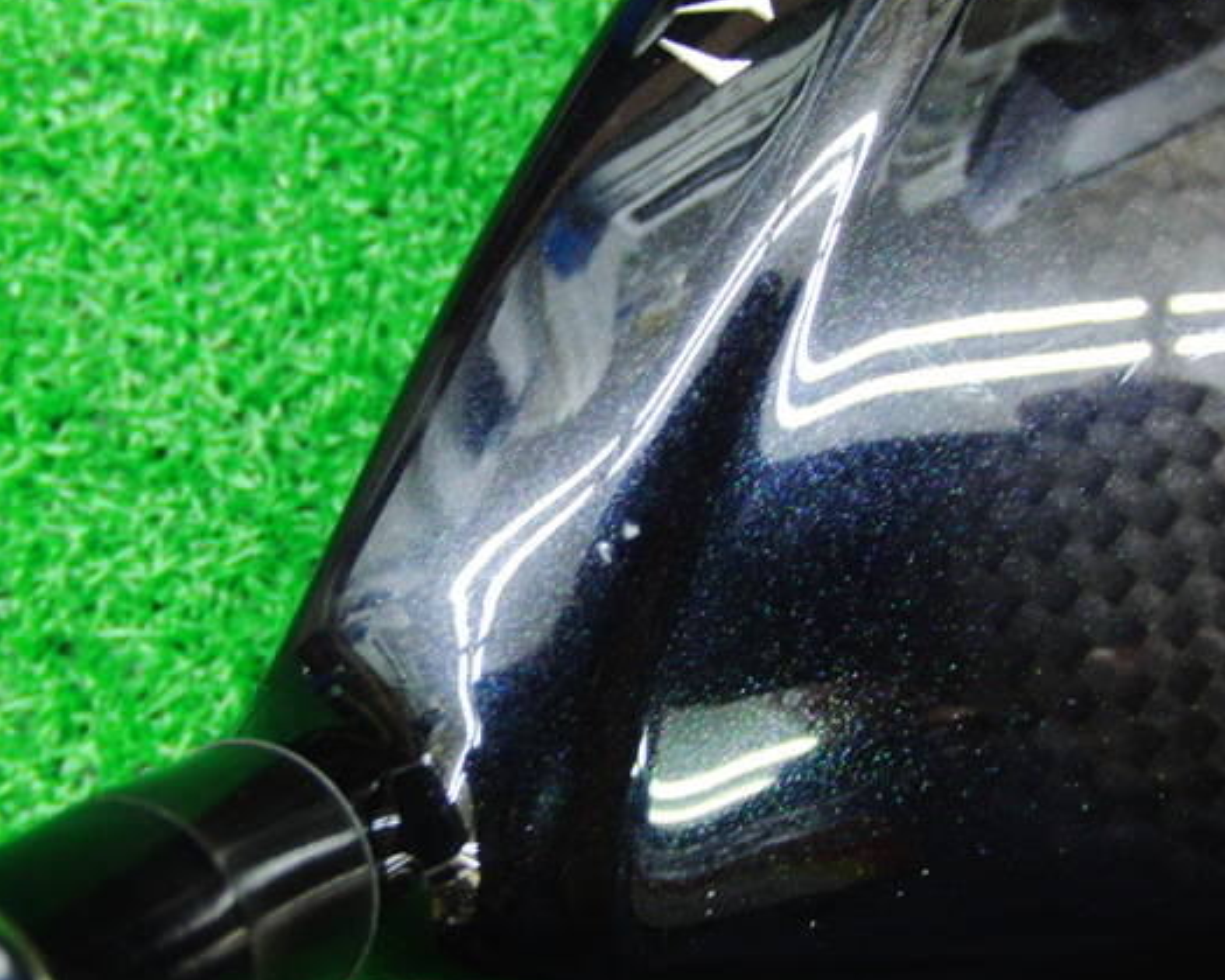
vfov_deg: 34.1
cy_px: 525
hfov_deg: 42.0
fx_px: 1595
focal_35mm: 44
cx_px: 593
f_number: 3.6
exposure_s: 1/13
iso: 400
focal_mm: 6.42
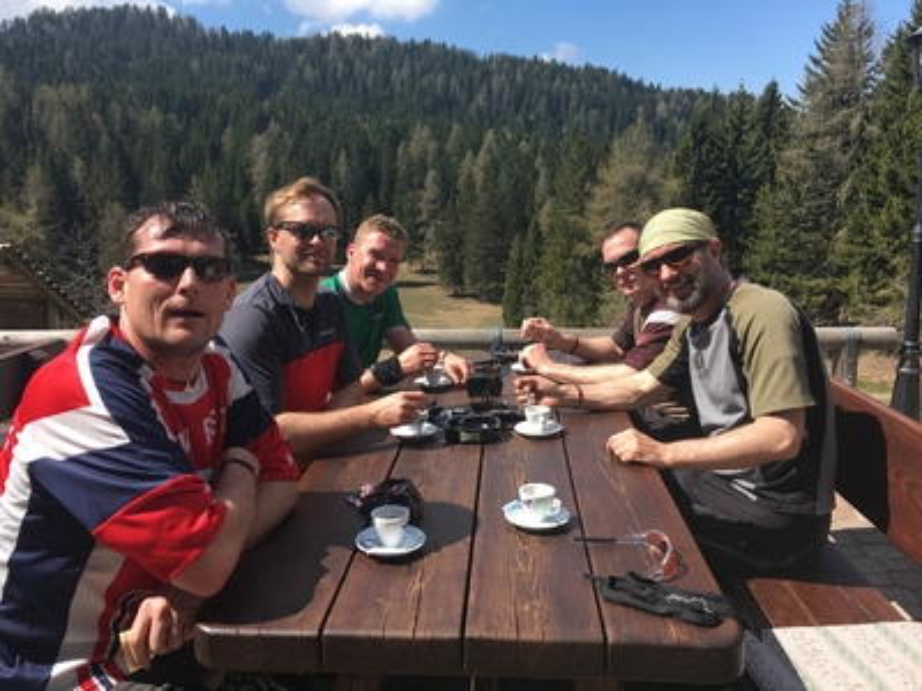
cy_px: 346
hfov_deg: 61.7
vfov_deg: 48.2
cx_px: 461
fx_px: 772
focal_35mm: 29
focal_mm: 4.15
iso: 25
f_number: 2.2
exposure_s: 1/950
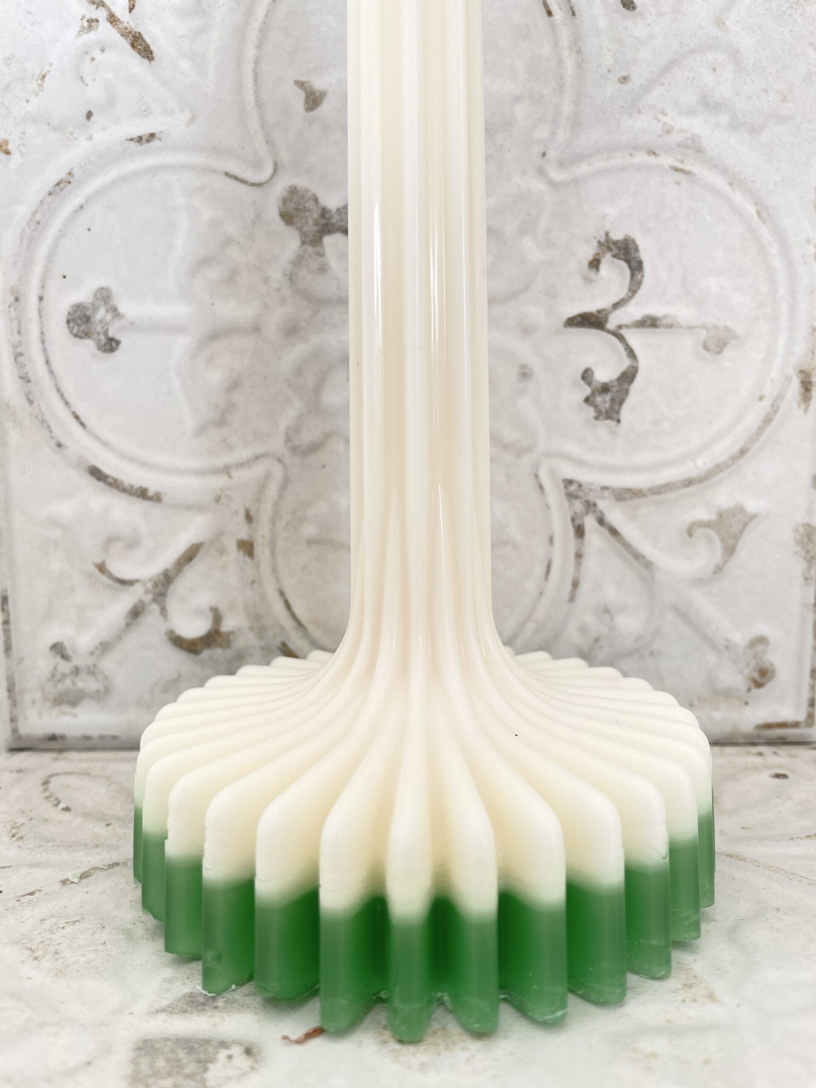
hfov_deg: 53.1
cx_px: 408
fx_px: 817
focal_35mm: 26
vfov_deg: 67.3
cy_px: 544
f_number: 1.6
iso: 100
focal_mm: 4.2
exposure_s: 1/121
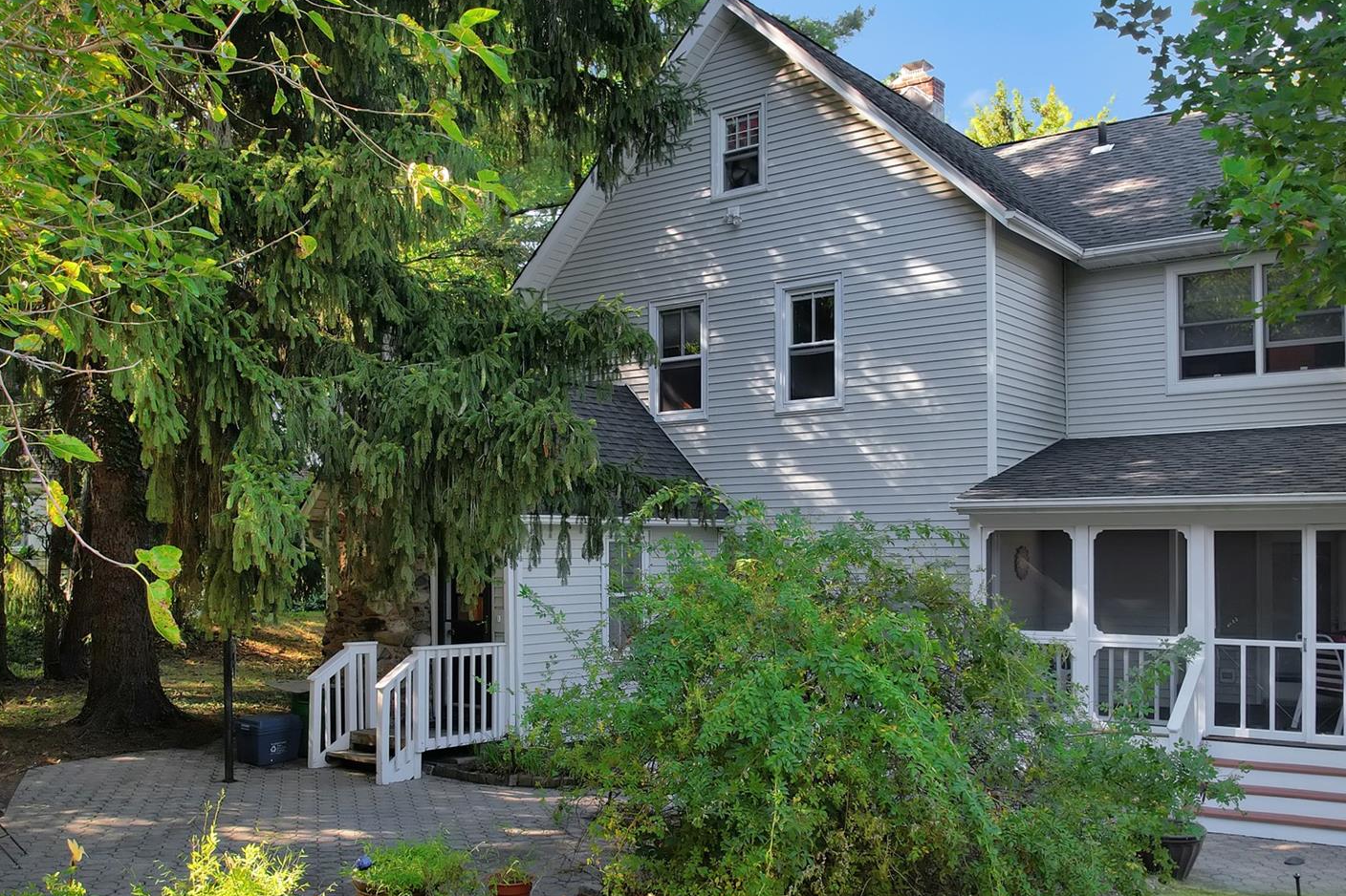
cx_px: 719
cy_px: 533
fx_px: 1196
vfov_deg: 40.9
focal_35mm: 32
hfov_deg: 58.7
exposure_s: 1/180
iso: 100
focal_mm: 8.38
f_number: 2.8
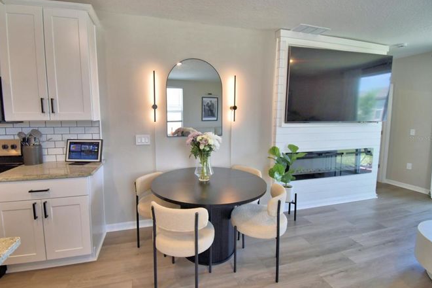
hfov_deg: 96.7
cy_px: 138
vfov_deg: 73.7
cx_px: 205
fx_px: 192
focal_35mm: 16
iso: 400
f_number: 4.5
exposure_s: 1/100
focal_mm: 10
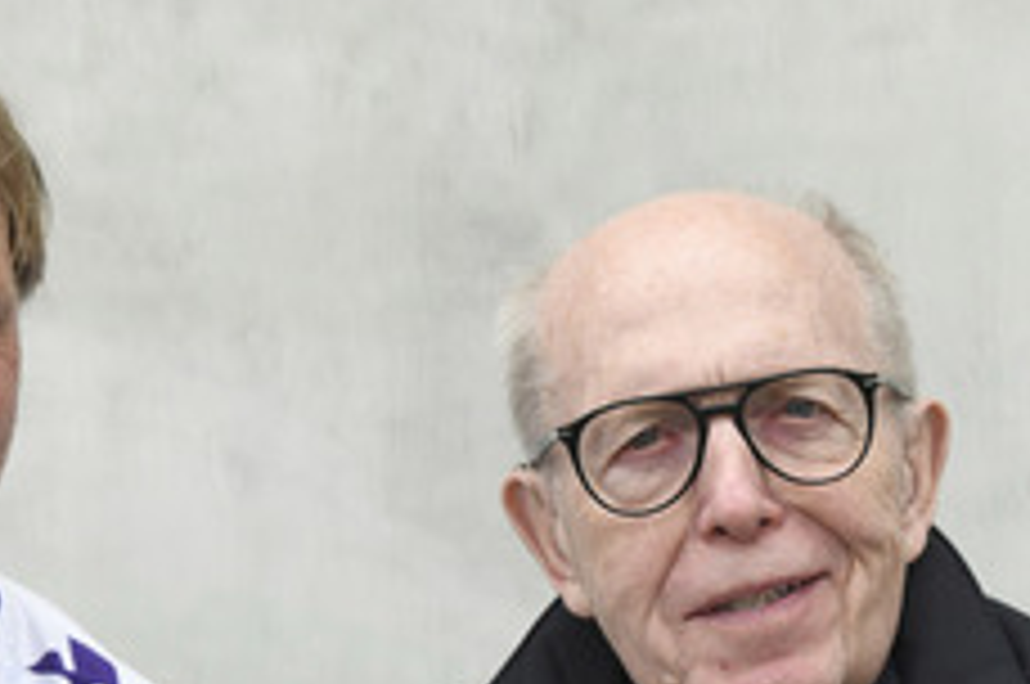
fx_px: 8457
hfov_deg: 7.0
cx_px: 326
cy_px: 626
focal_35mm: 296
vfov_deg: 4.6
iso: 1000
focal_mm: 150
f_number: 5
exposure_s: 1/2500
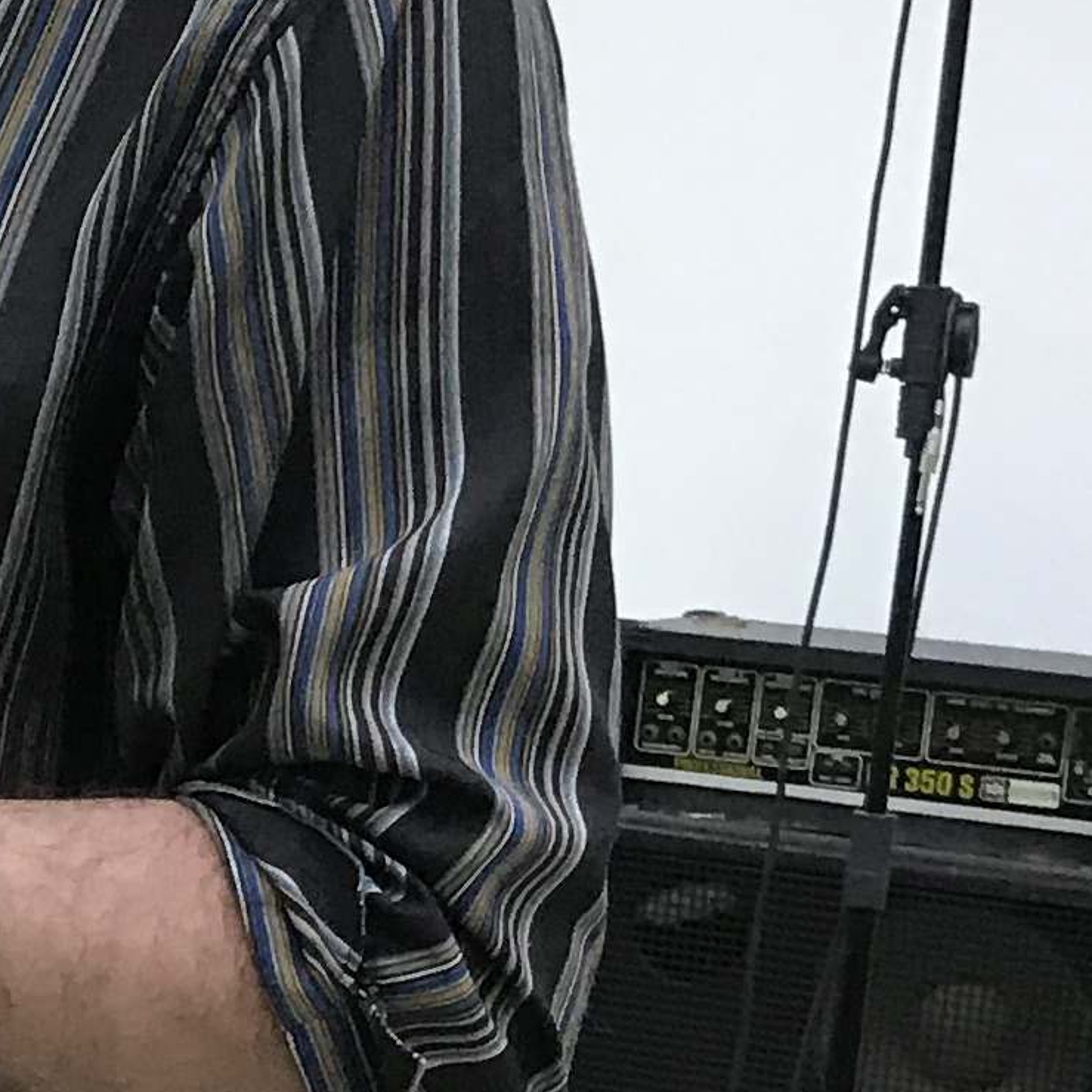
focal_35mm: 135
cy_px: 949
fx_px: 4818
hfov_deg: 11.8
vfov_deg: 12.8
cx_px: -935
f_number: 1.8
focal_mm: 3.99
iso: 40
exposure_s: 1/17
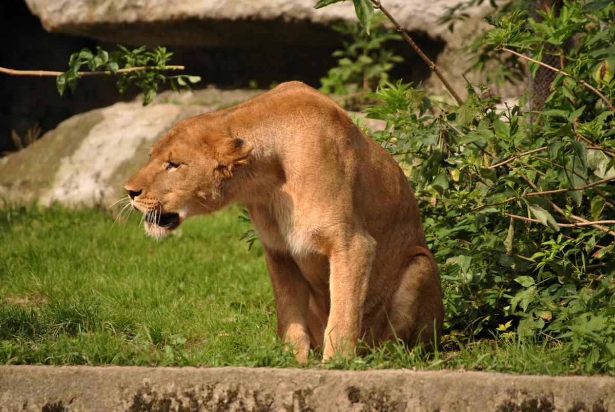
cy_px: 206
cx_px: 308
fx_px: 4617
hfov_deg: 7.6
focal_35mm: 270
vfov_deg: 5.1
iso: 200
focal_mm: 180
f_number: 5.6
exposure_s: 1/640
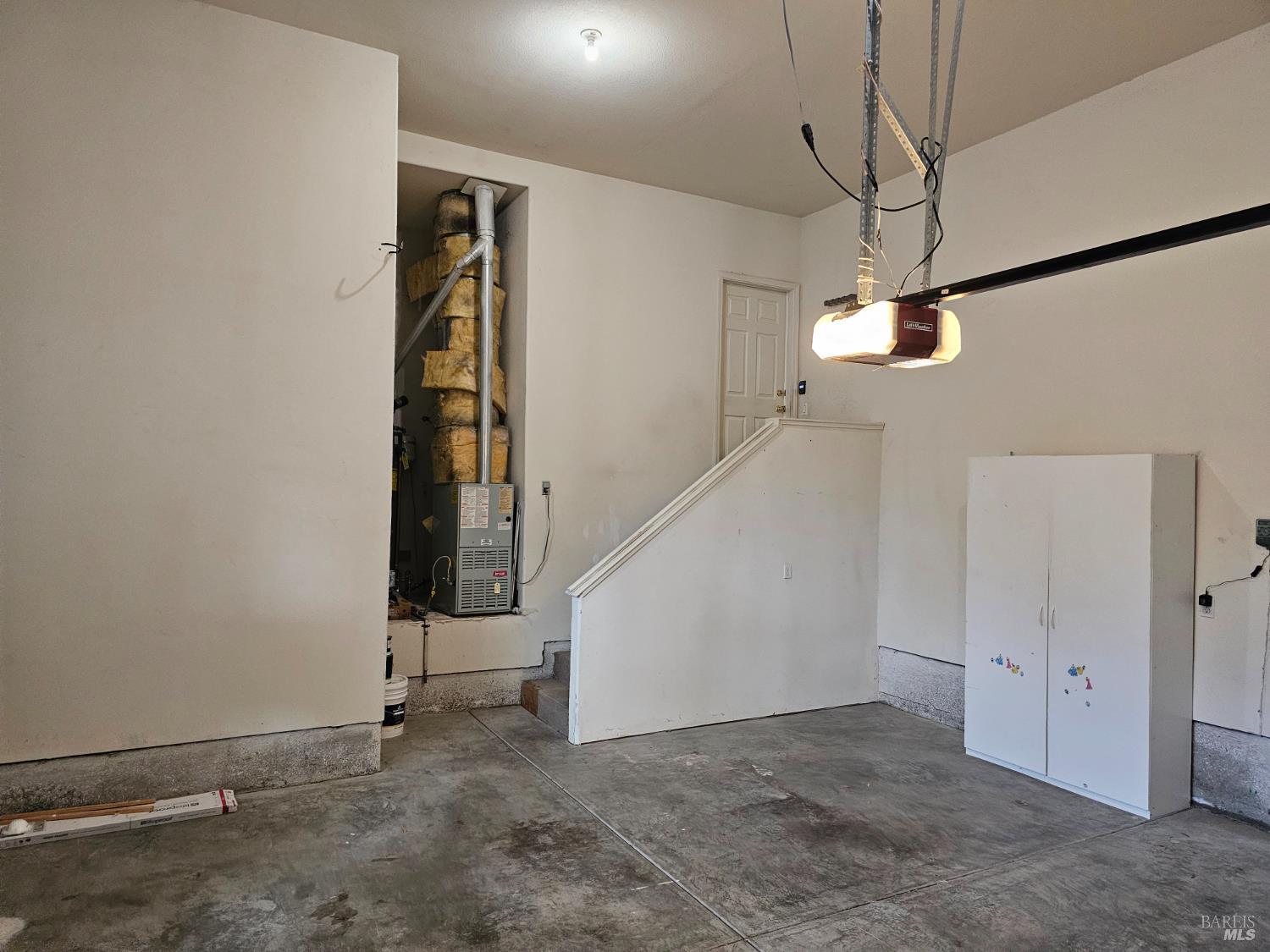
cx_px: 635
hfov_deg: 73.9
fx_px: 844
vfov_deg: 58.9
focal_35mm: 23
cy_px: 476
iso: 1000
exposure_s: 1/120
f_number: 1.7
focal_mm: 6.3
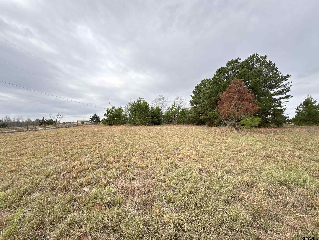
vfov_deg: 85.7
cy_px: 120
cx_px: 160
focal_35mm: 14
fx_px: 129
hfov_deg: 102.1
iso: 40
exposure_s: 1/556
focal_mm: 2.22
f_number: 2.2
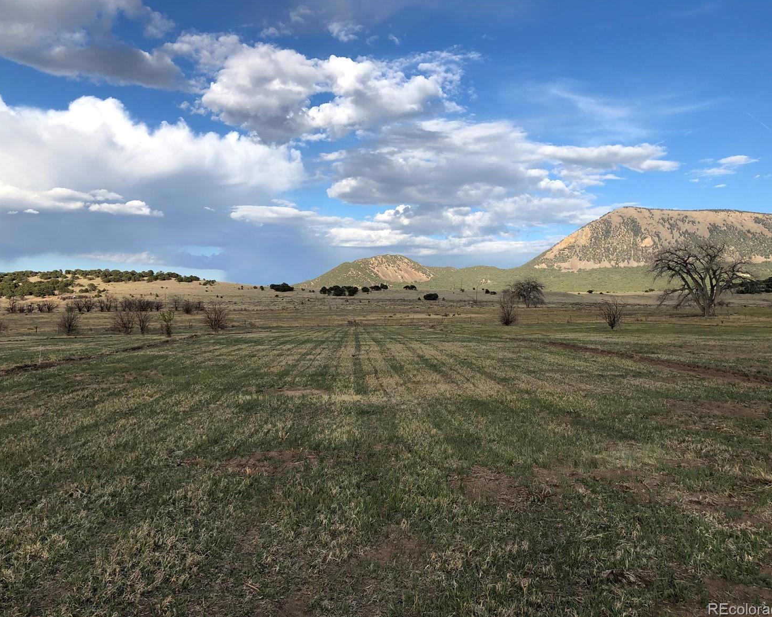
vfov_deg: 48.5
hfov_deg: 58.8
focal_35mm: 30
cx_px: 370
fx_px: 685
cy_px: 303
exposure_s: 1/1715
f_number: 1.8
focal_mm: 3.99
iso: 20
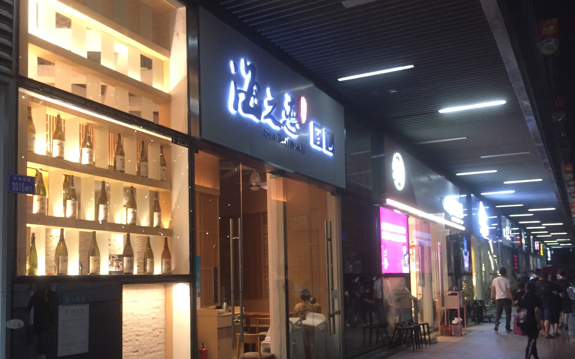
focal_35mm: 34
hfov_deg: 56.7
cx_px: 281
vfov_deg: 36.9
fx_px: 533
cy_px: 238
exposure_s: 1/33
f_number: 2.2
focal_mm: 4.15
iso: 320
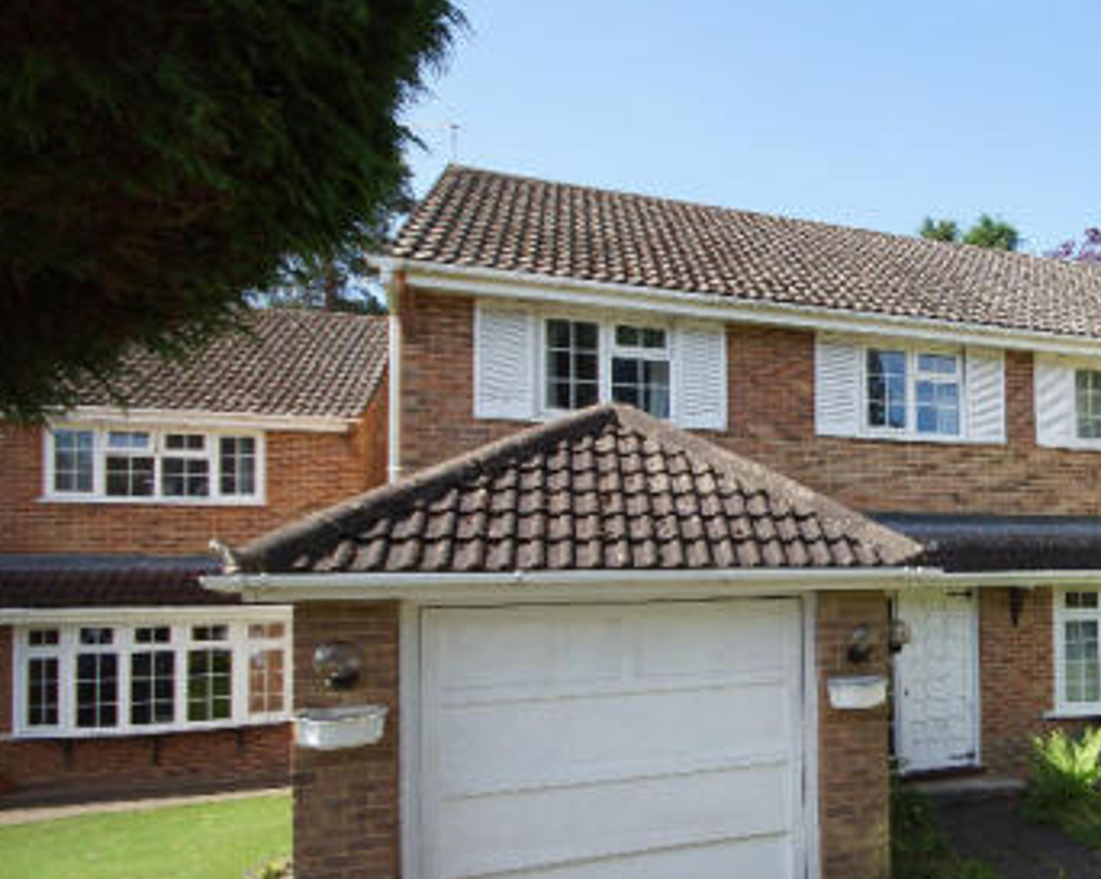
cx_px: 1032
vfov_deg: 52.6
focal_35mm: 27
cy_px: 549
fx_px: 879
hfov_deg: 54.1
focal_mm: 10
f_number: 6.3
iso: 100
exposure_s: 1/160
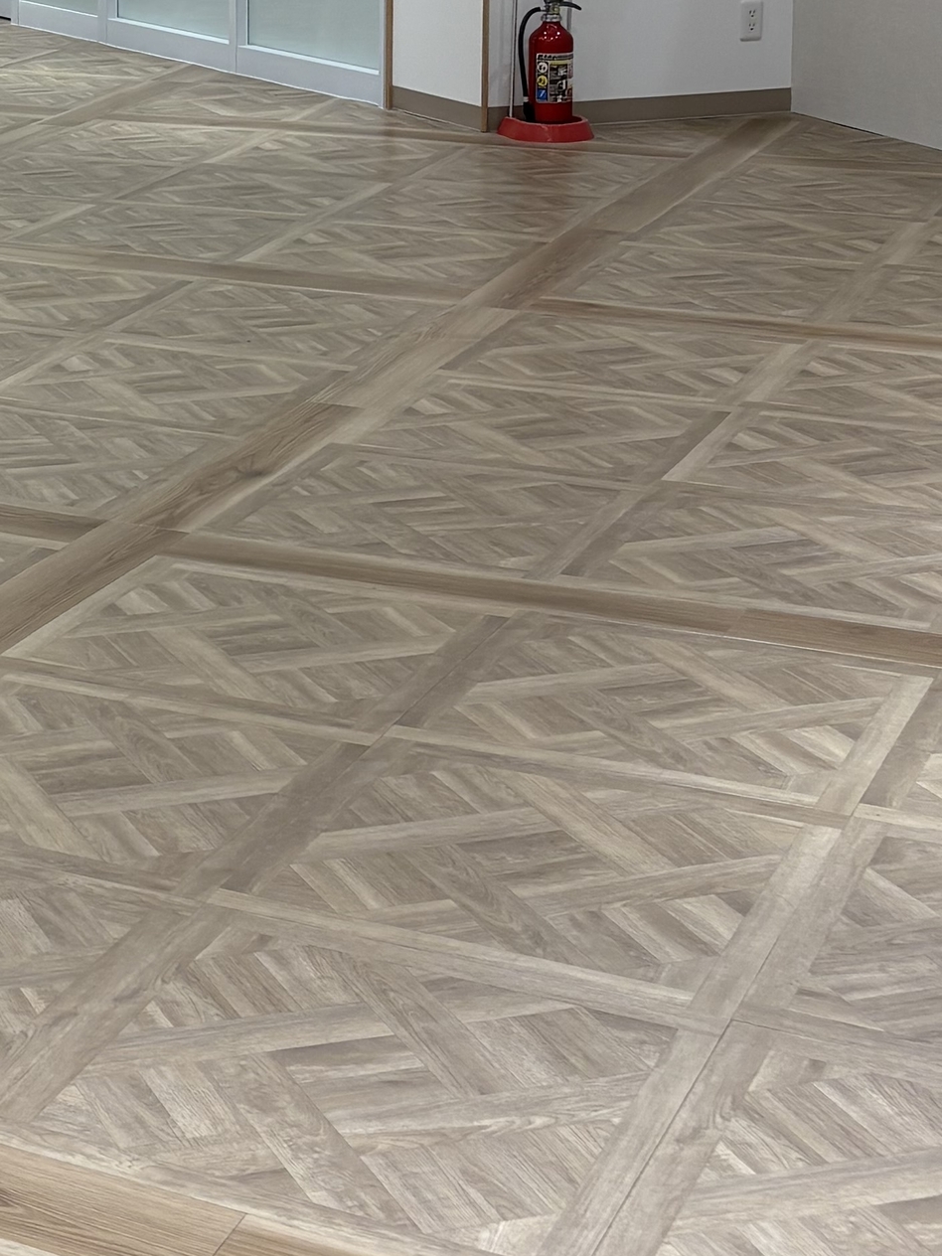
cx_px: -244
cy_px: 103
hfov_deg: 17.6
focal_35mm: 79
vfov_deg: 24.0
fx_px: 2866
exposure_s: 1/300
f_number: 1.6
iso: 40
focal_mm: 6
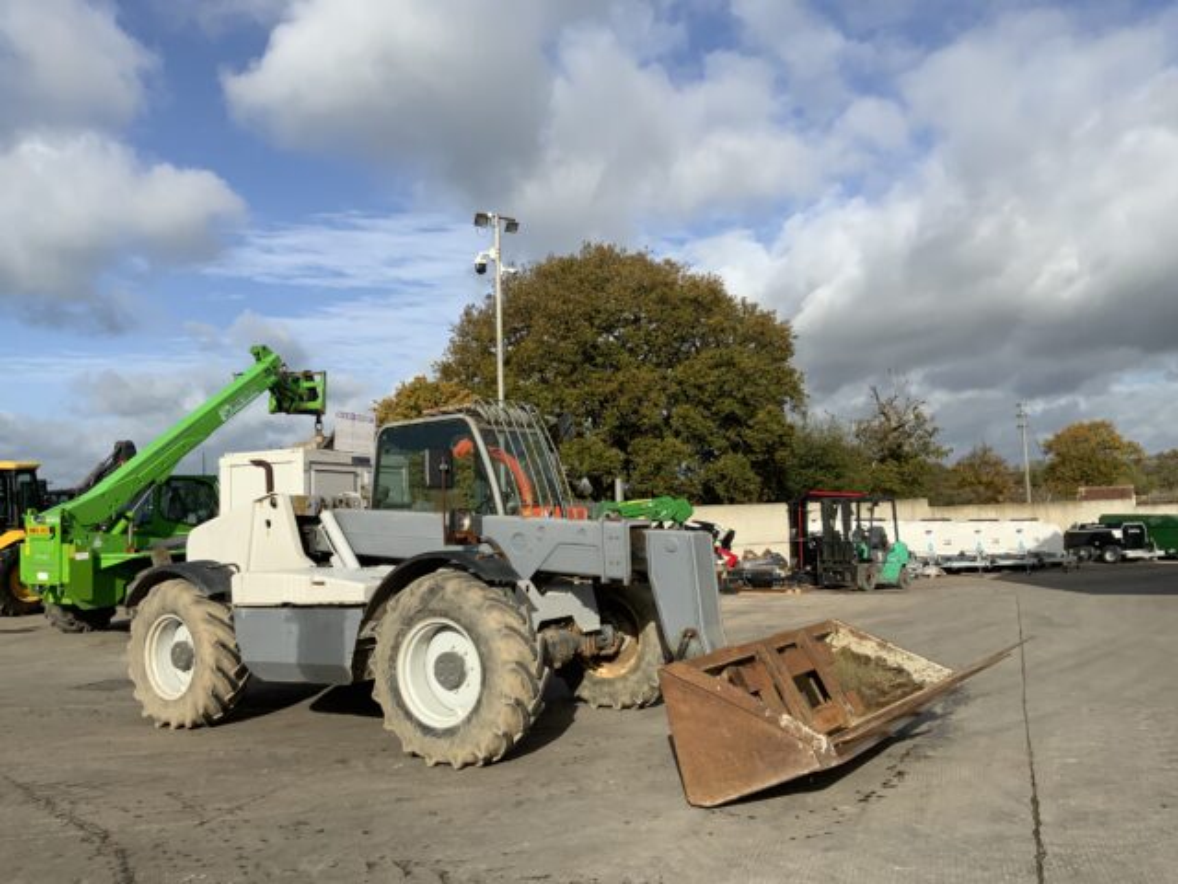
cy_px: 442
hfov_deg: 61.7
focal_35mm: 29
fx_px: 987
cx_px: 589
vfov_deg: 48.2
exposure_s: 1/2959
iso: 20
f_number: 1.8
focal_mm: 3
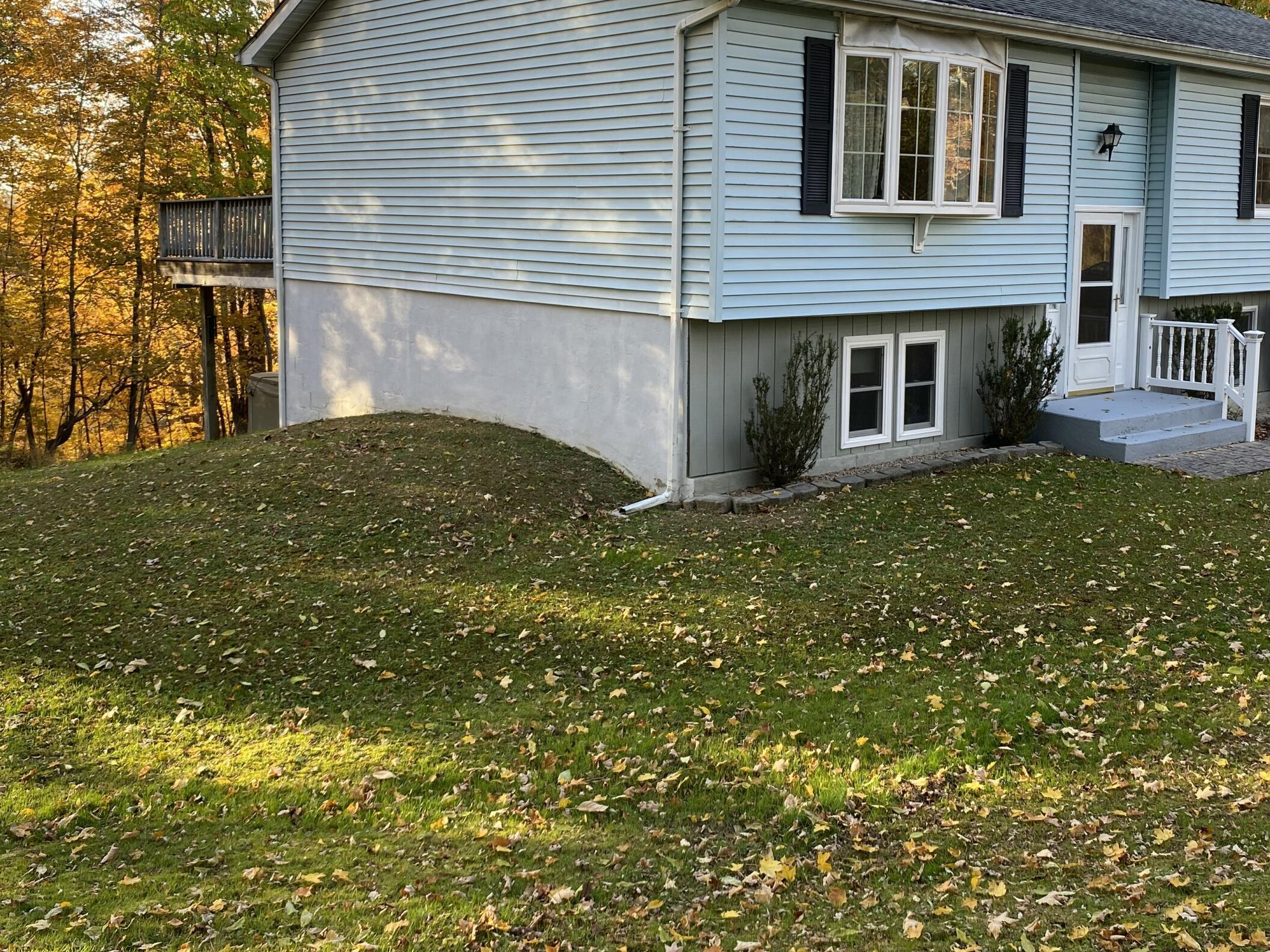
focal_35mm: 37
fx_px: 1357
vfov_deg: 38.4
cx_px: 720
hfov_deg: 50.0
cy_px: 356
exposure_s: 1/149
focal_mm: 4.25
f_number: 1.8
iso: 32
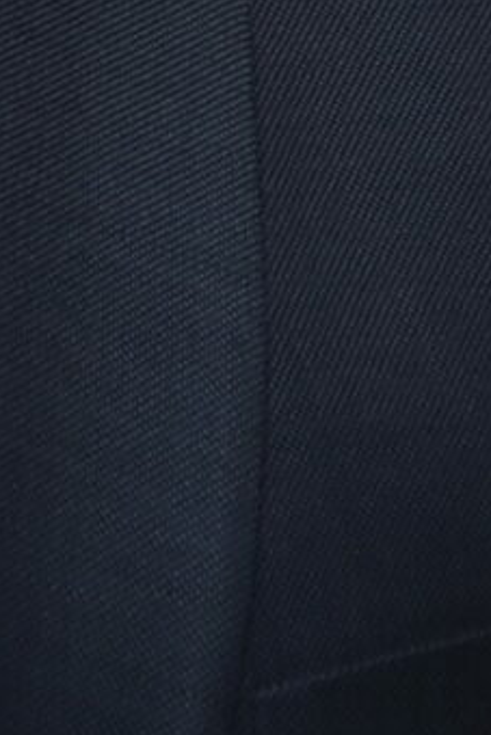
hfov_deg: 3.4
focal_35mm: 402
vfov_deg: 5.0
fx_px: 8215
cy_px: -912
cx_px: -366
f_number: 6.3
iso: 640
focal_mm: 52
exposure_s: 1/60
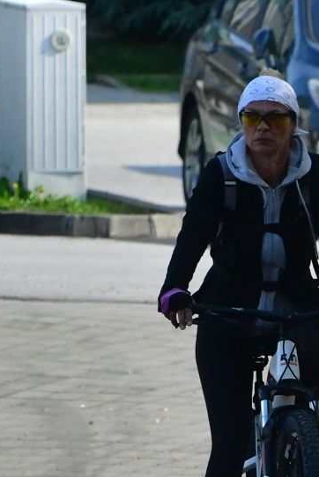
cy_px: 407
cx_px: 227
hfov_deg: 2.8
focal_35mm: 490
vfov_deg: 4.2
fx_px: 6504
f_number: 6.3
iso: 1600
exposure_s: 1/5000
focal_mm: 185
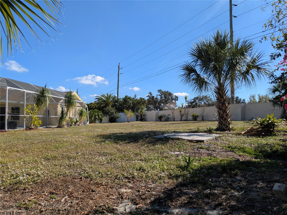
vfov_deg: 54.9
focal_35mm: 25
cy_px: 108
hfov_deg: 69.4
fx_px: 207
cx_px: 144
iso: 49
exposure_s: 1/2028
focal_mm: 5.43
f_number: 1.89
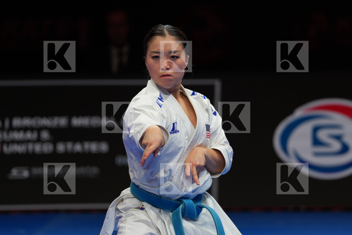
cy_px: 118
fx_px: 2933
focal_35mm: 300
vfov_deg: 4.6
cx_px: 176
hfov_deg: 6.9
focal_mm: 200
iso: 200
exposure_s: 1/500
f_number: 2.8
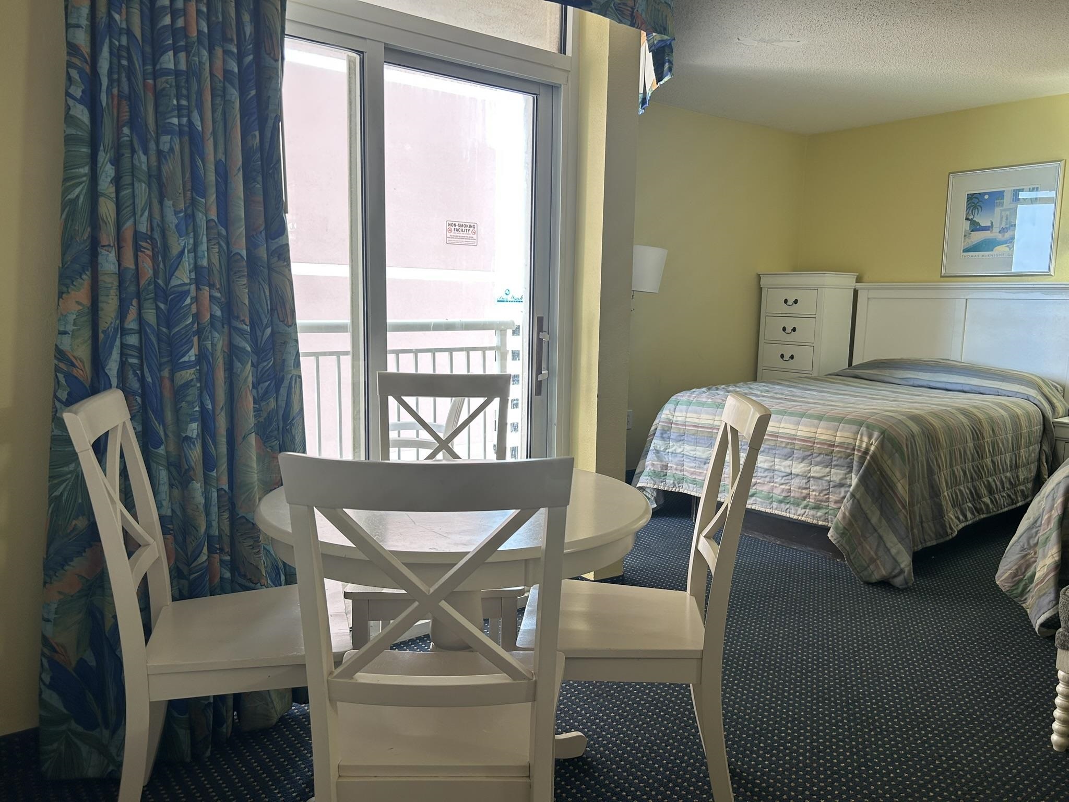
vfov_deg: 53.1
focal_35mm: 26
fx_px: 803
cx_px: 534
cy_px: 401
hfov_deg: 67.3
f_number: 1.5
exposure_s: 1/120
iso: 50
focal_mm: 5.7
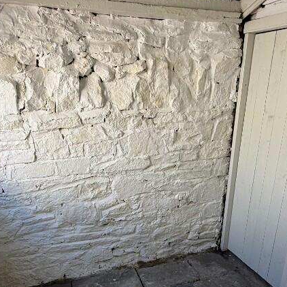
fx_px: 281
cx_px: 145
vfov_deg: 53.1
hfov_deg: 54.0
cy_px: 188
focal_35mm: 30
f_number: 2.2
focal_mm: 2.22
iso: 50
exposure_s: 1/99
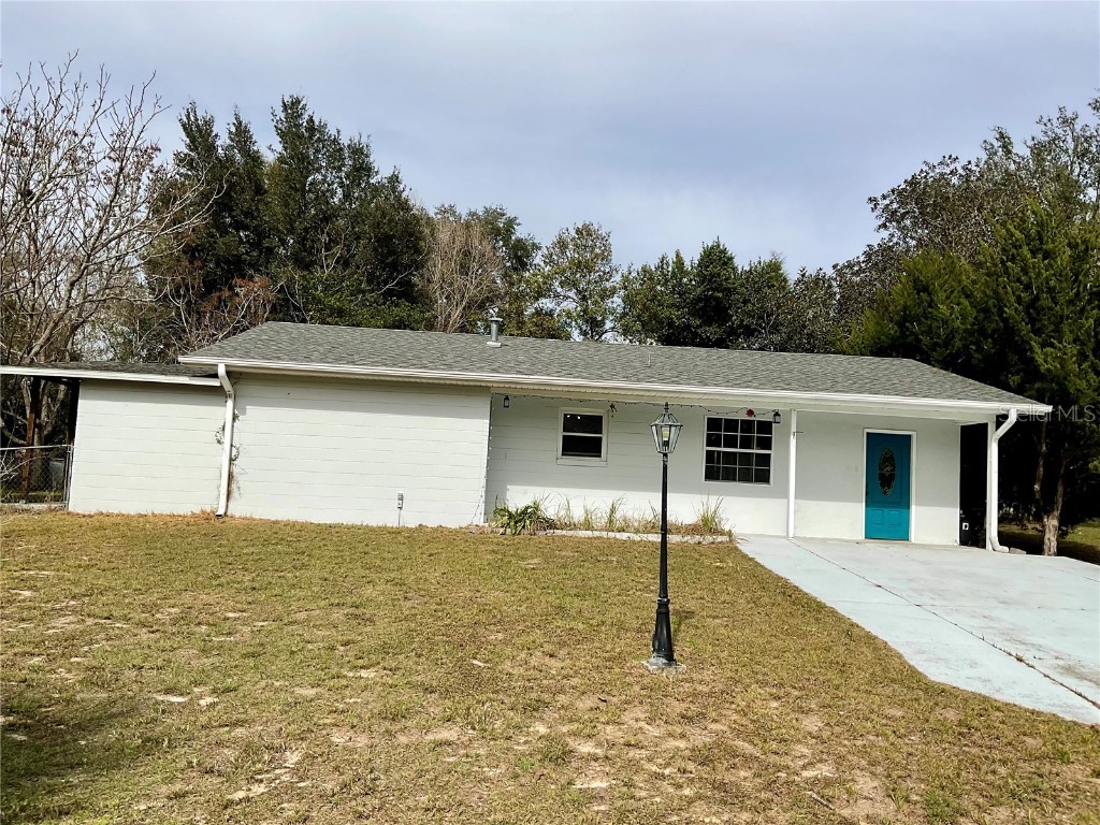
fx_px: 922
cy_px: 412
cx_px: 550
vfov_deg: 48.2
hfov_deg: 61.7
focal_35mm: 29
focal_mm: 3
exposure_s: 1/3534
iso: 16
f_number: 1.8
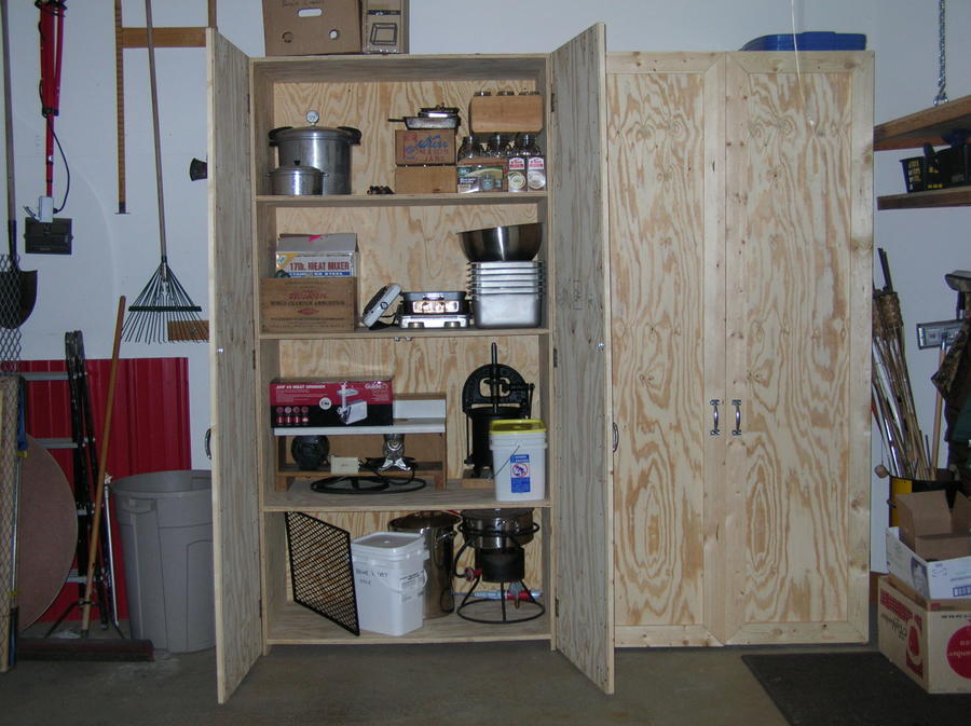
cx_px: 486
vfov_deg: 30.8
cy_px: 363
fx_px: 1317
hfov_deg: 40.5
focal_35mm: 47
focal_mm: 7.8
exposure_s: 1/60.1
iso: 76
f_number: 2.9
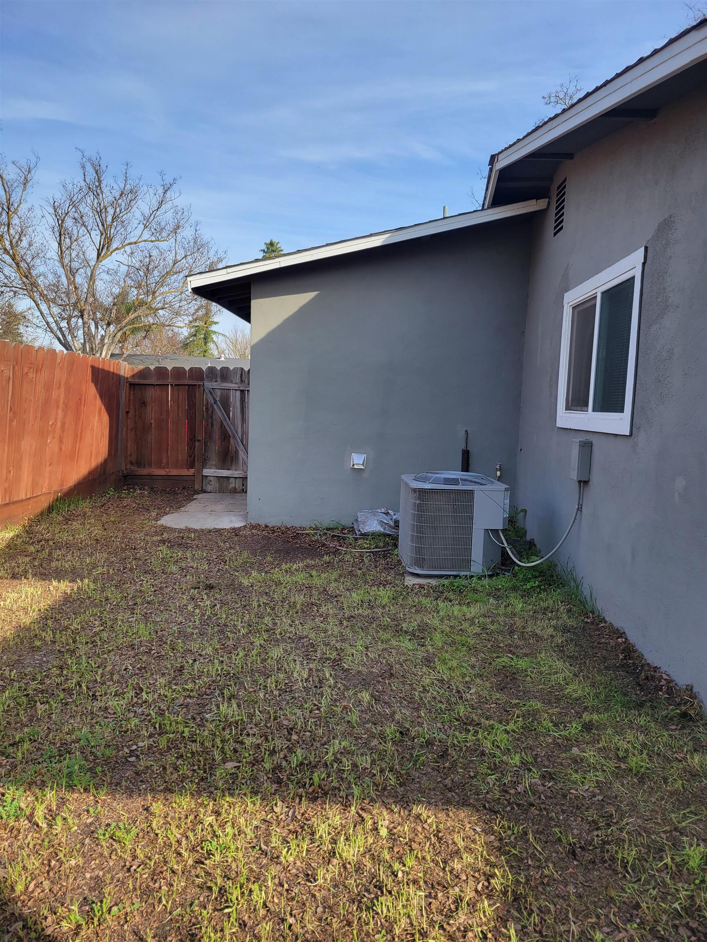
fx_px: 708
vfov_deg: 67.3
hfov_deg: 53.1
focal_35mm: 26
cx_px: 354
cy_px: 471
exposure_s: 1/957
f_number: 1.8
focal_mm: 5.4
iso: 40
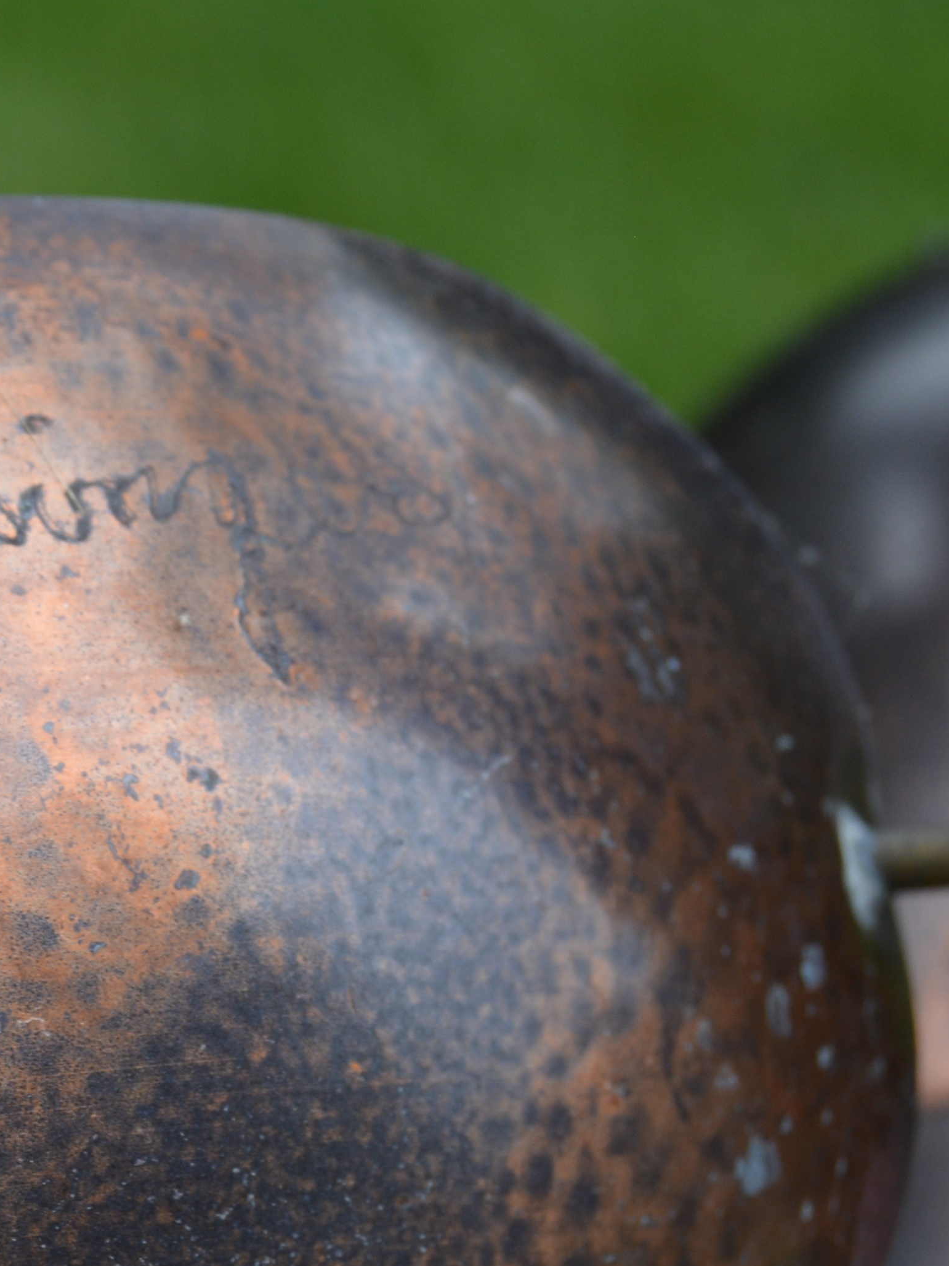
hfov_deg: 9.9
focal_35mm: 147
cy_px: 768
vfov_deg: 13.4
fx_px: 5389
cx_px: -150
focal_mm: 35
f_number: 6.3
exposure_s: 1/160
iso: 200
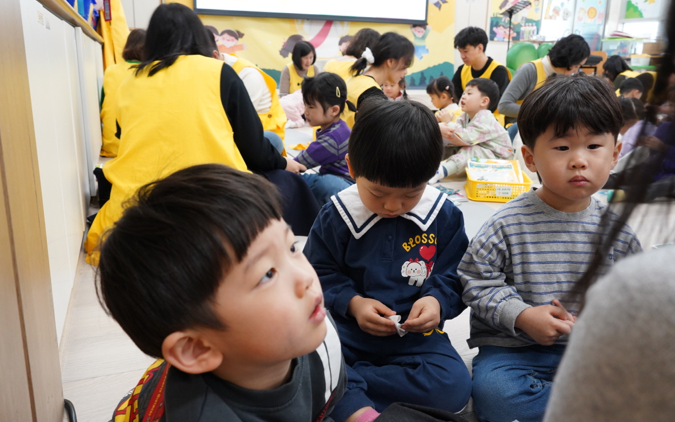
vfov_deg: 43.1
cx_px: 334
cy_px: 194
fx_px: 533
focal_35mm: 29
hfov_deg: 64.6
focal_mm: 28
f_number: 7.1
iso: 2500
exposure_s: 1/40
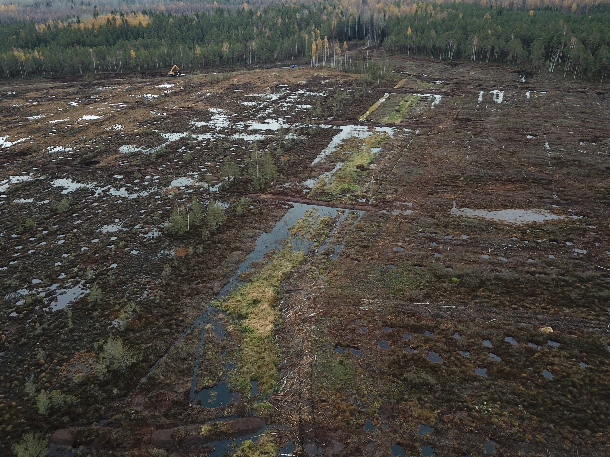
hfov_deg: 61.6
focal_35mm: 29
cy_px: 209
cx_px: 283
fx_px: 511
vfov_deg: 48.2
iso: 124
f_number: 2.2
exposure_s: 1/100
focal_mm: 4.73
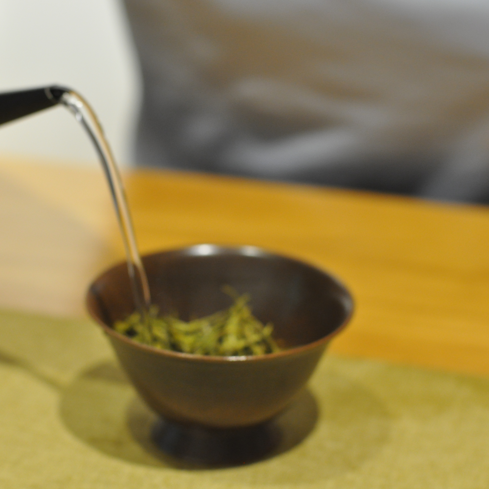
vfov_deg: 18.1
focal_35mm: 96
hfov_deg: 18.0
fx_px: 1534
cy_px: 244
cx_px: 148
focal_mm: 50
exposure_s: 1/60
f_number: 4
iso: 800
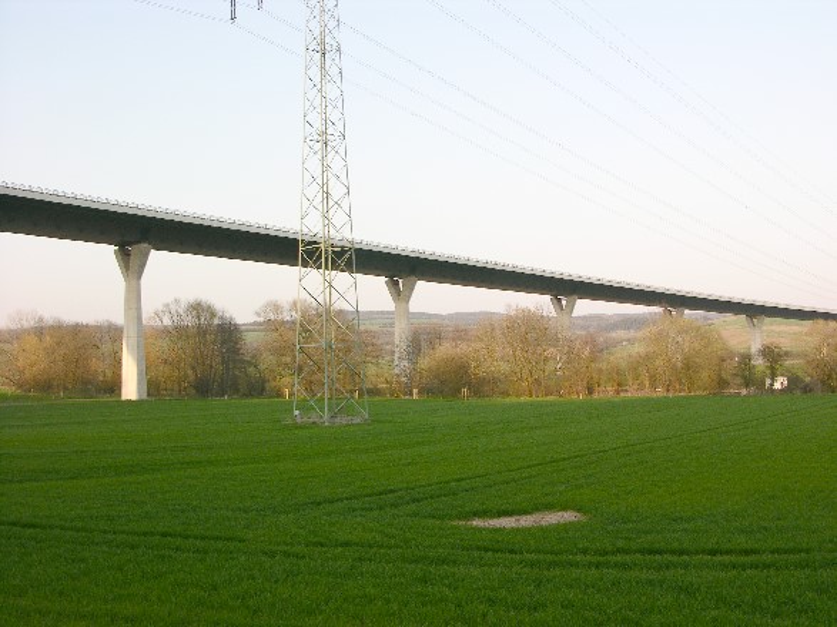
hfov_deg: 52.6
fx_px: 846
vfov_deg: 40.7
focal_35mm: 35
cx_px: 418
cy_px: 314
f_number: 5.6
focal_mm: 8.9
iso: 50
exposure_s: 1/73.4
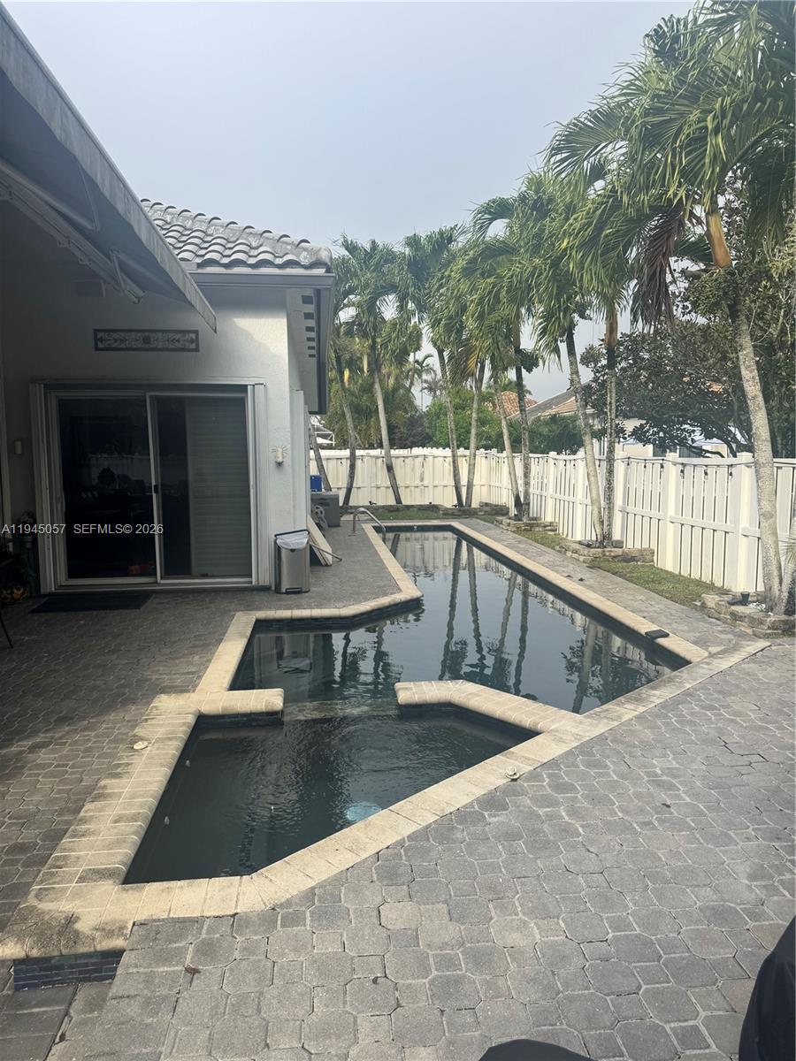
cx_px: 398
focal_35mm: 24
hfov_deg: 56.8
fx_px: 736
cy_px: 530
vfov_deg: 71.6
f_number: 1.78
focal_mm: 6.76
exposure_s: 1/1767
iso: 80
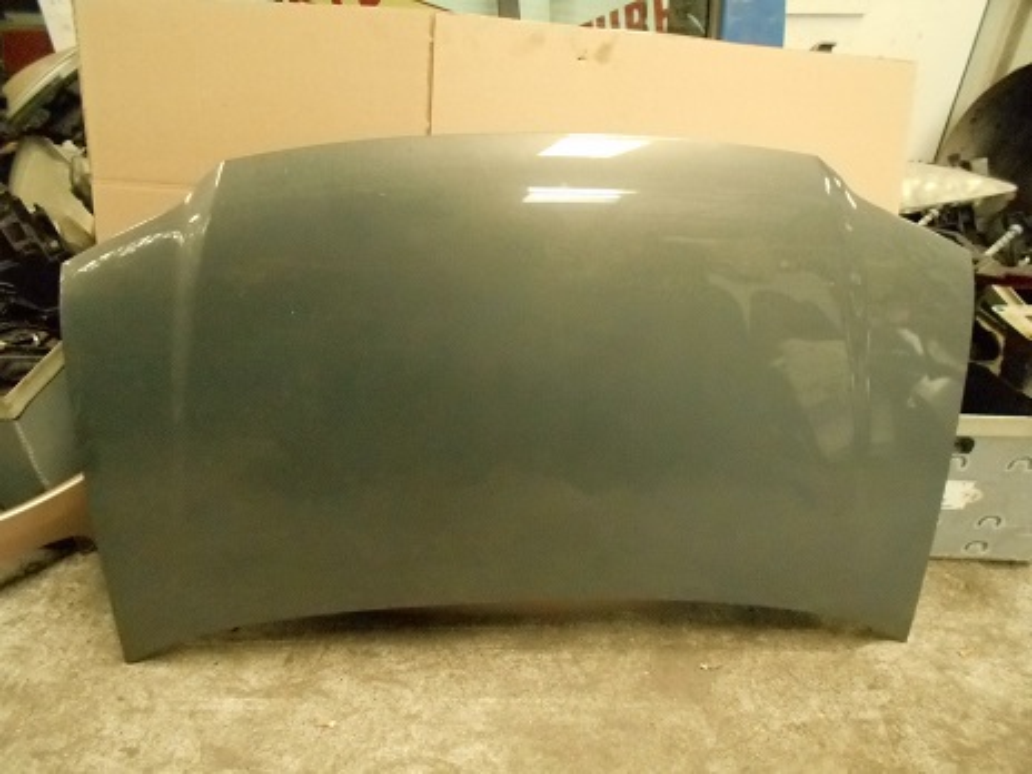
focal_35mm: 26
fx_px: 775
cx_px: 516
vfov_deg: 53.1
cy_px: 387
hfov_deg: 67.3
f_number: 3.2
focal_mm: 4.6
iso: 1600
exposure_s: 1/25
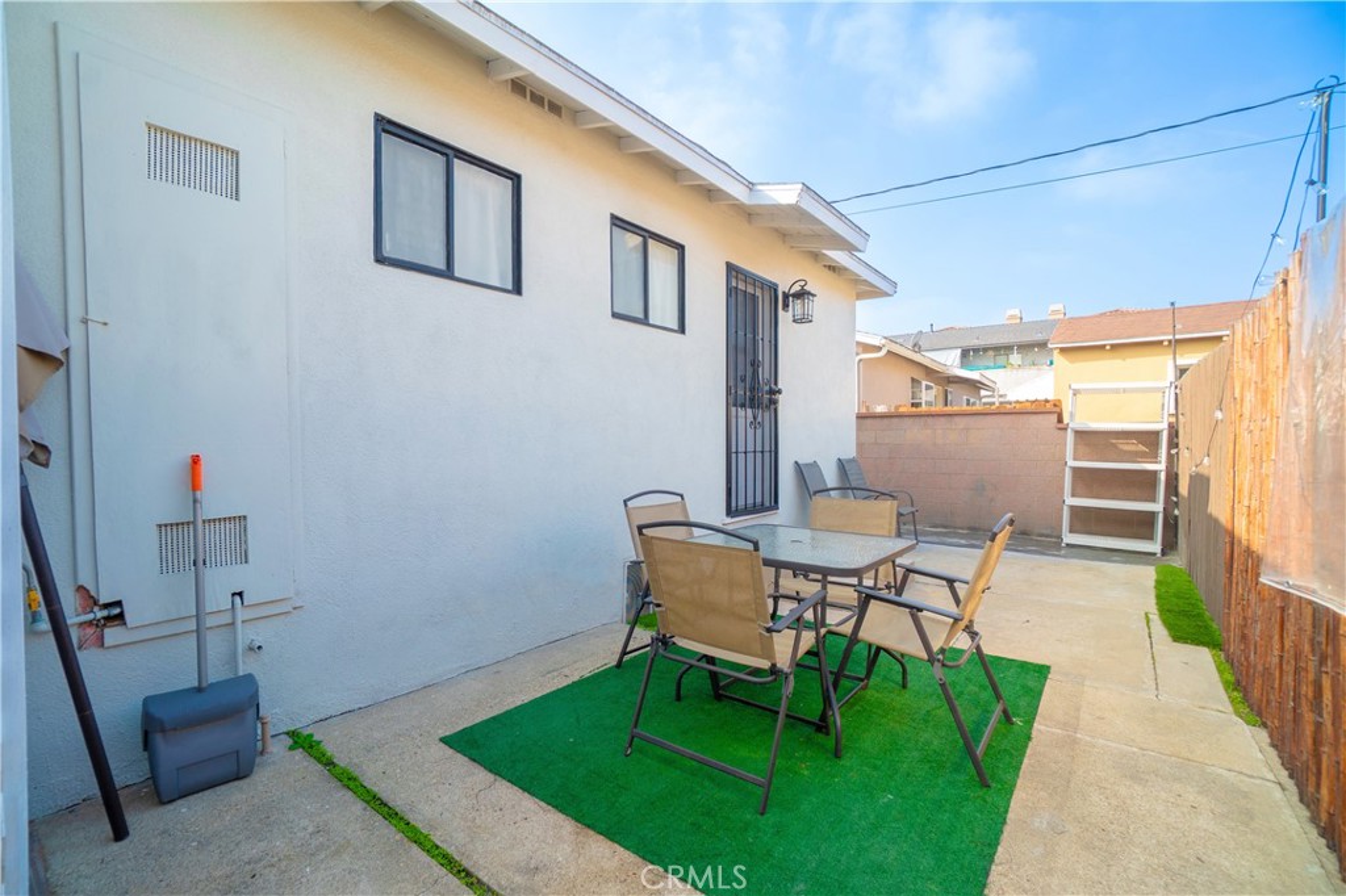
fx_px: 561
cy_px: 448
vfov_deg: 77.3
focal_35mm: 15
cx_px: 673
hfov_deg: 100.4
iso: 100
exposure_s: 1/100
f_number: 7.1
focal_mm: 10
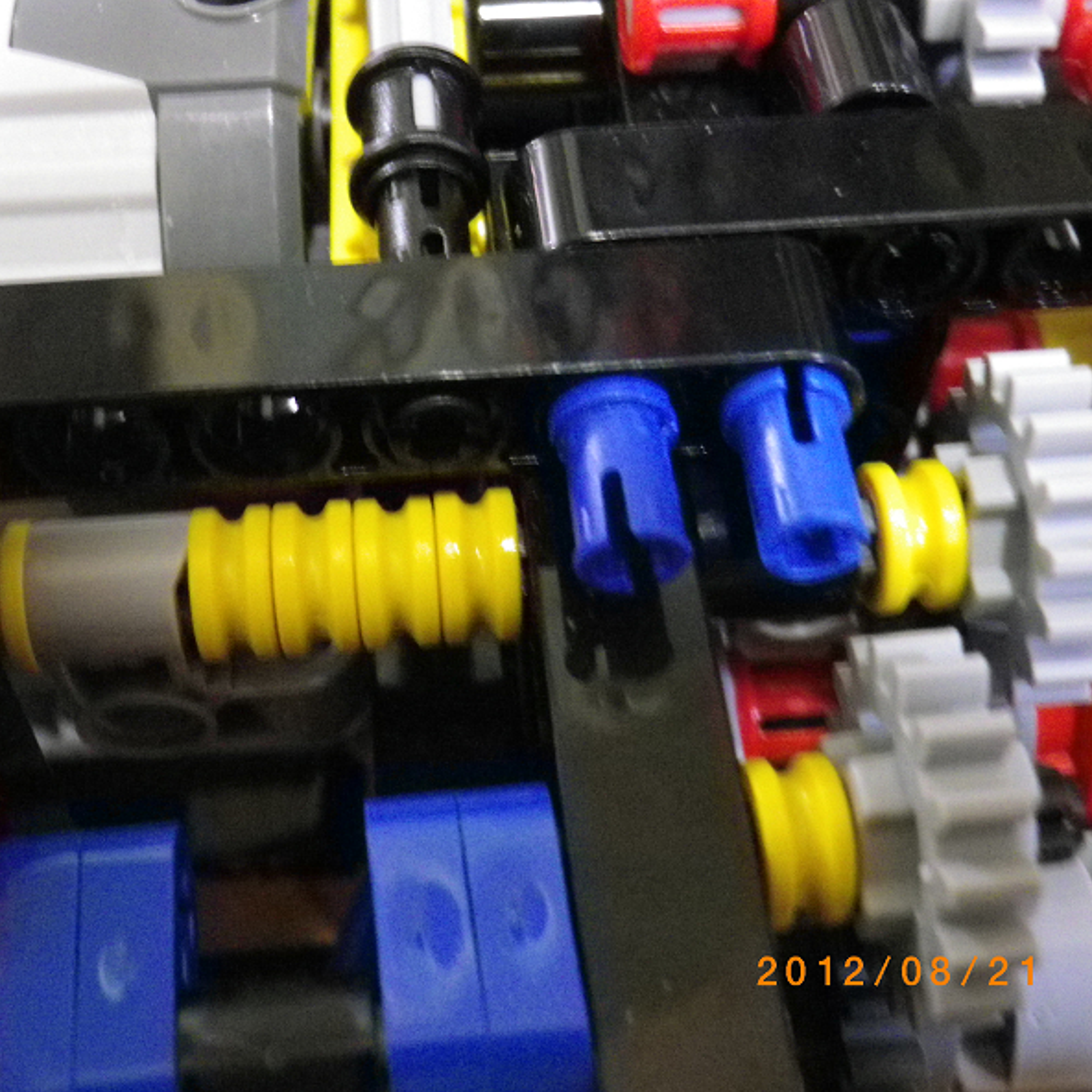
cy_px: 548
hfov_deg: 34.6
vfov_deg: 34.7
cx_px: 443
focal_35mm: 49
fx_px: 1749
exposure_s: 1/4
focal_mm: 7.3
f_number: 3.9
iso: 800
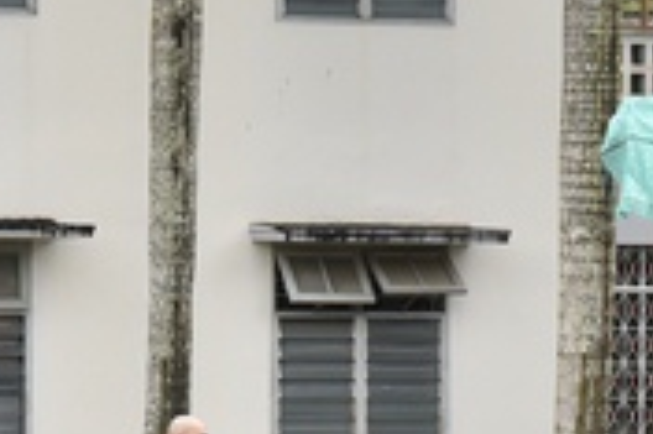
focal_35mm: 444
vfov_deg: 3.1
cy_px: 562
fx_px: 8046
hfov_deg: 4.6
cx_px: 315
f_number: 5
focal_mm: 120
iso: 640
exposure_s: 1/800
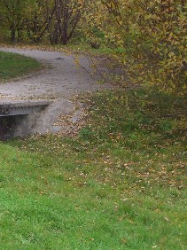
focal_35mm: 148
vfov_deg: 13.3
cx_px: -58
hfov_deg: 9.8
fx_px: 1068
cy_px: 91
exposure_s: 1/60
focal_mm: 14.2
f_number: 4
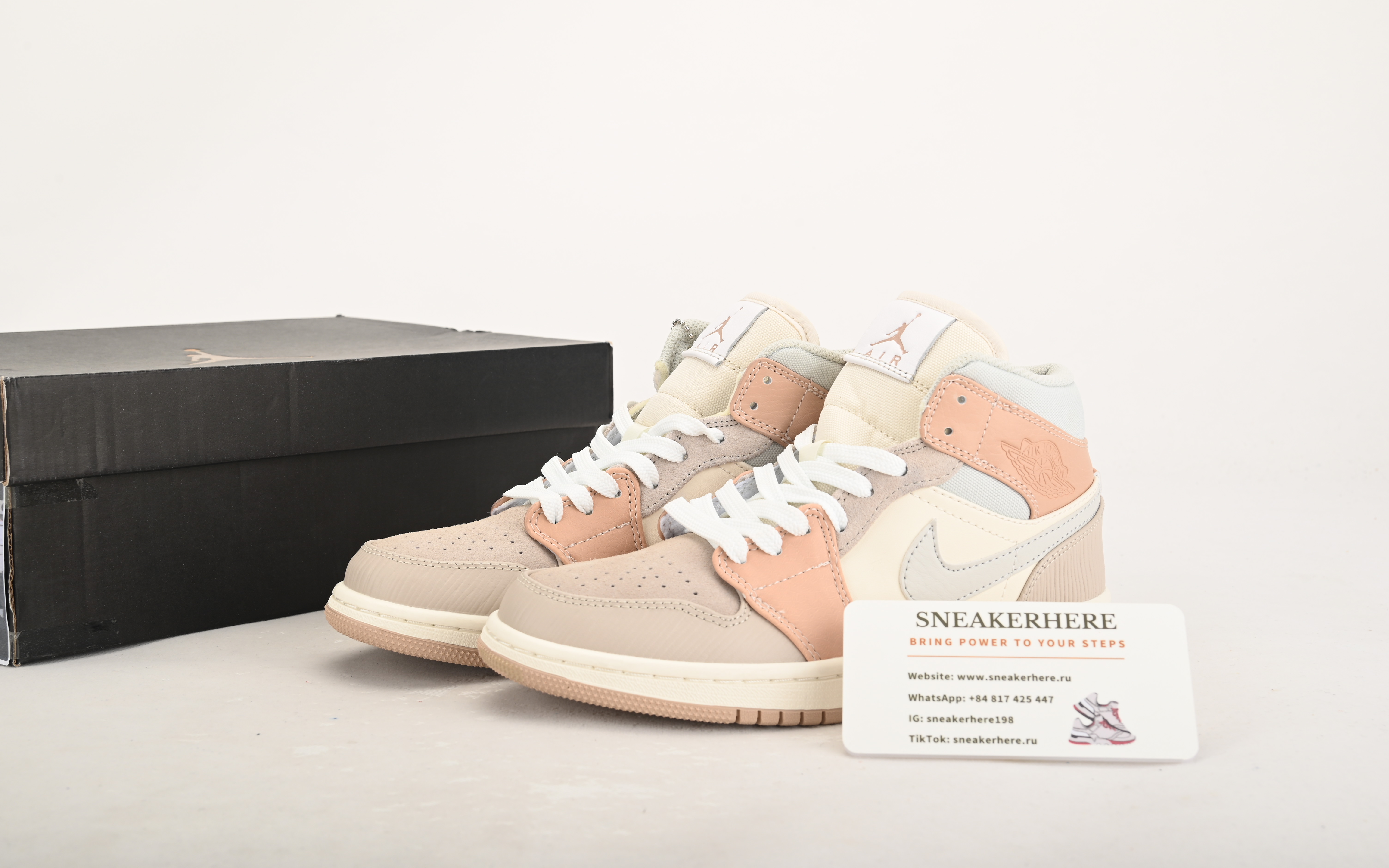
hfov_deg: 42.6
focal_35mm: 47
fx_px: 1779
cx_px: 696
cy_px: 416
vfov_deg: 27.4
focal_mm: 46
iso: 100
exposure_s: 1/200
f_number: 11
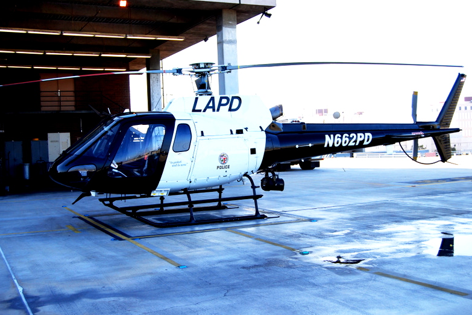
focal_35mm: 46
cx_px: 237
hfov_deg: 42.7
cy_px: 158
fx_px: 603
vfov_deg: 29.2
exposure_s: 1/160
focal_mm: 30
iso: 100
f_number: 6.3
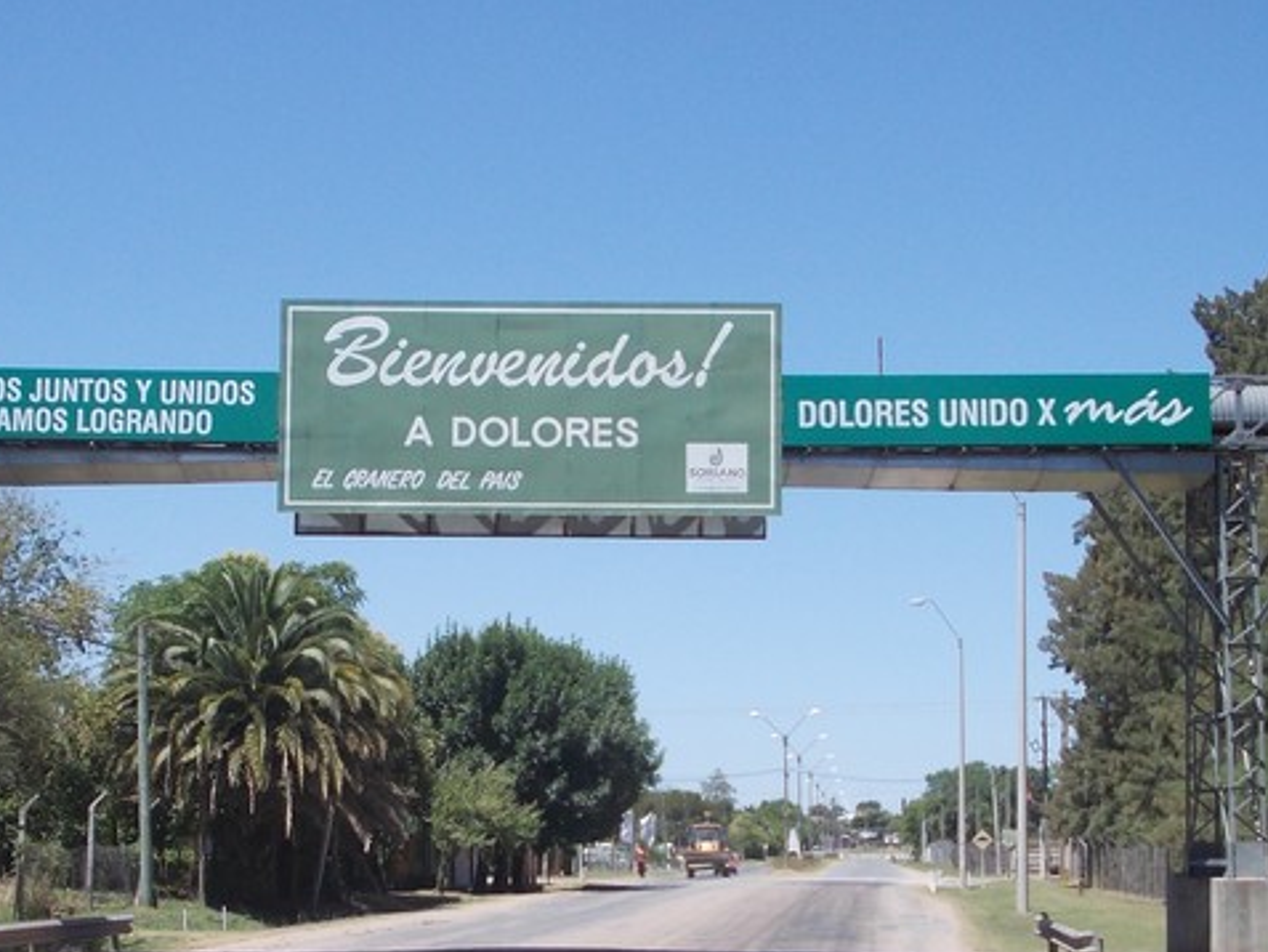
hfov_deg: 28.1
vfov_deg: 21.1
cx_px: 556
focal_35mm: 69
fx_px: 2528
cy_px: 715
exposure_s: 1/250
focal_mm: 6.1
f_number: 6.5
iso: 80
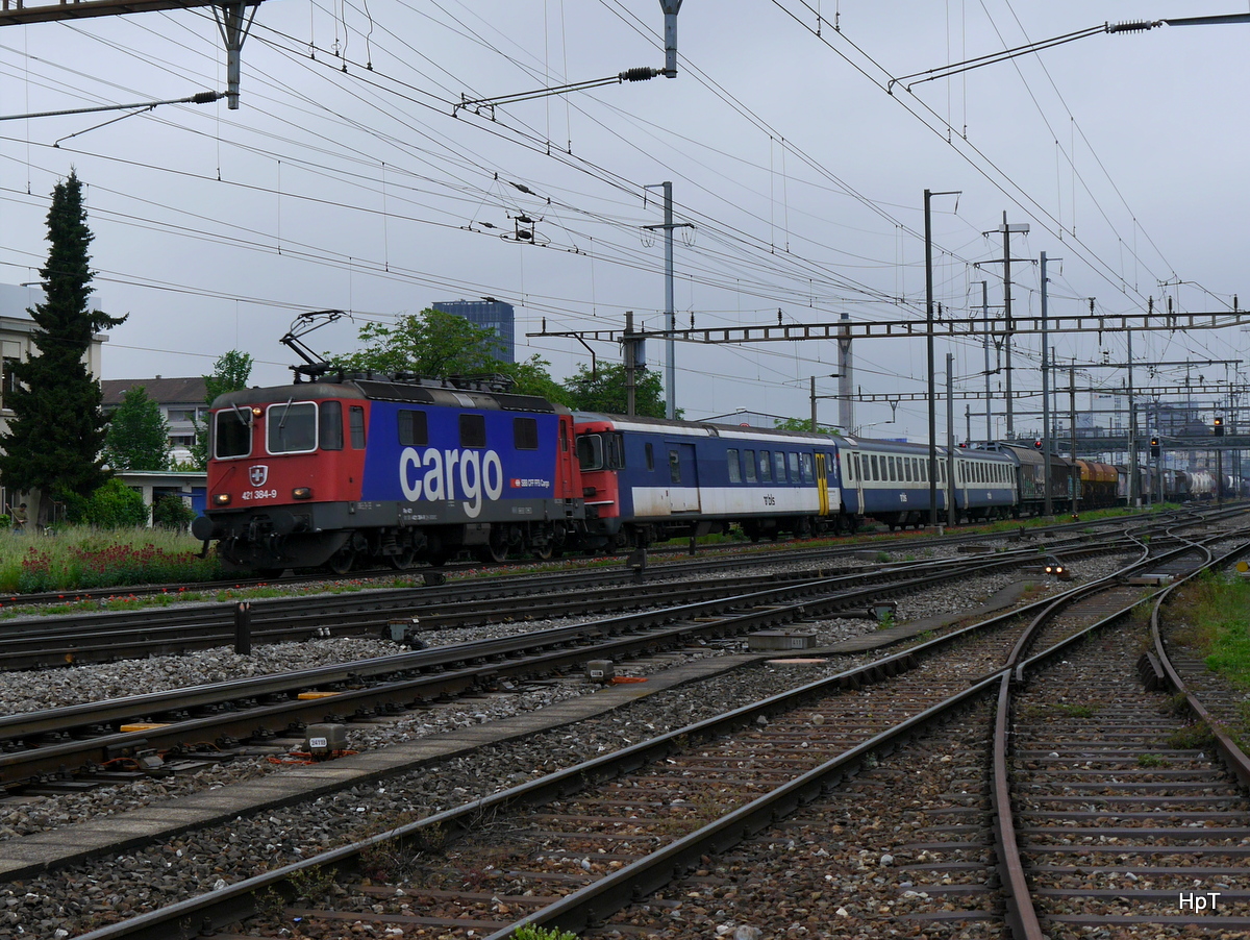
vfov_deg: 32.9
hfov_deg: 42.9
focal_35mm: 44
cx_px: 625
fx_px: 1590
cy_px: 470
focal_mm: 22
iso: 160
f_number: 5.6
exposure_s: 1/160
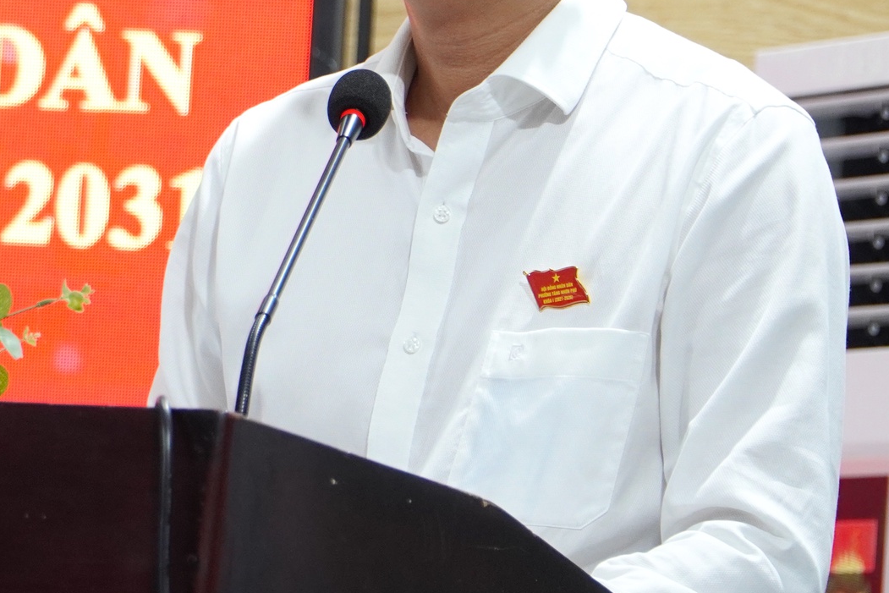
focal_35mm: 281
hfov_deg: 7.3
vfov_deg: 4.9
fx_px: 6945
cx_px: 141
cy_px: 21
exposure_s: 1/125
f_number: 4
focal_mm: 77
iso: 800
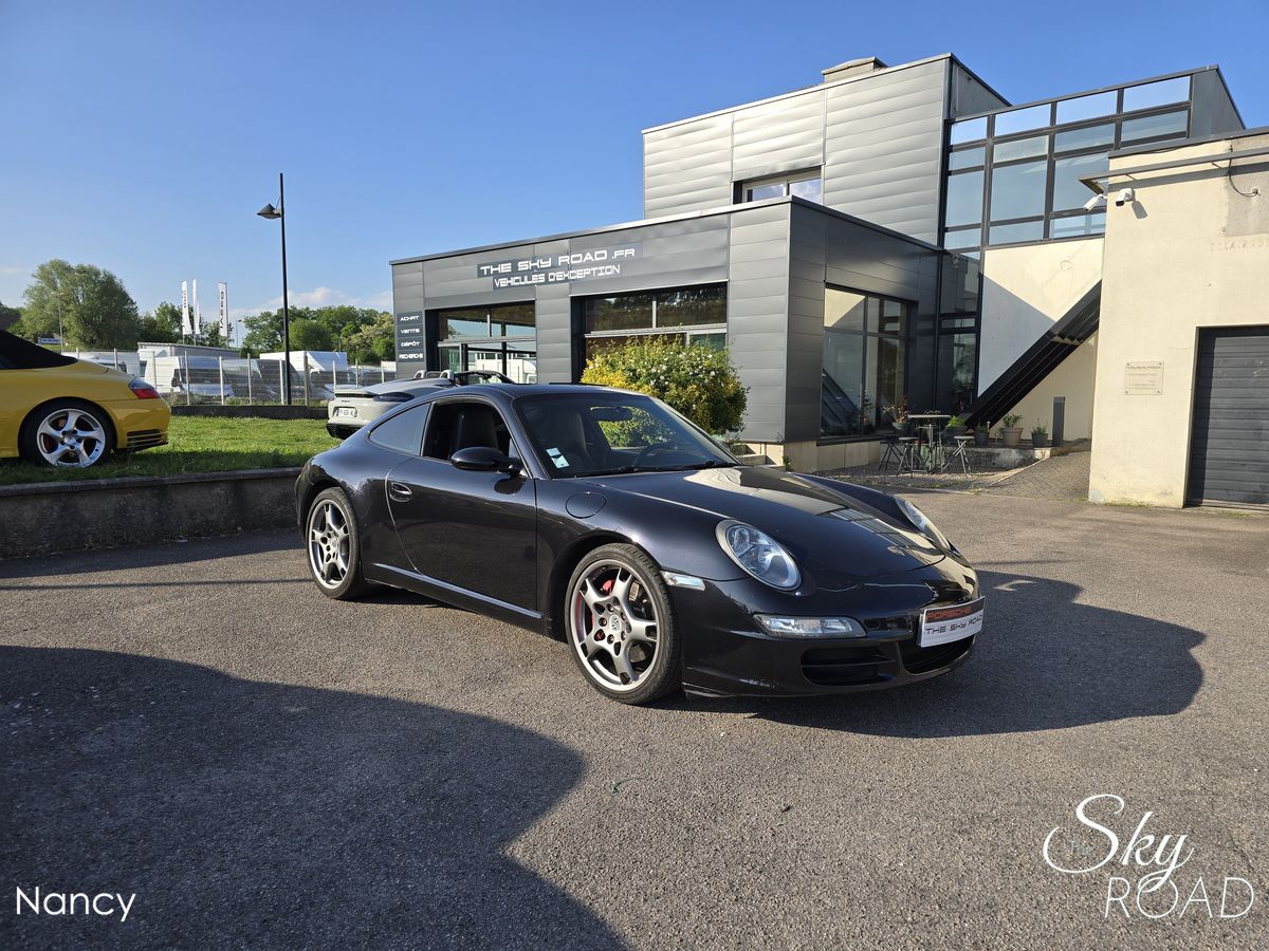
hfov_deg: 73.9
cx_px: 634
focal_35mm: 23
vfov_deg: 58.9
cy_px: 476
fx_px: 843
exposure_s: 1/638
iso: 12
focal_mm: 6.3
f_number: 1.7
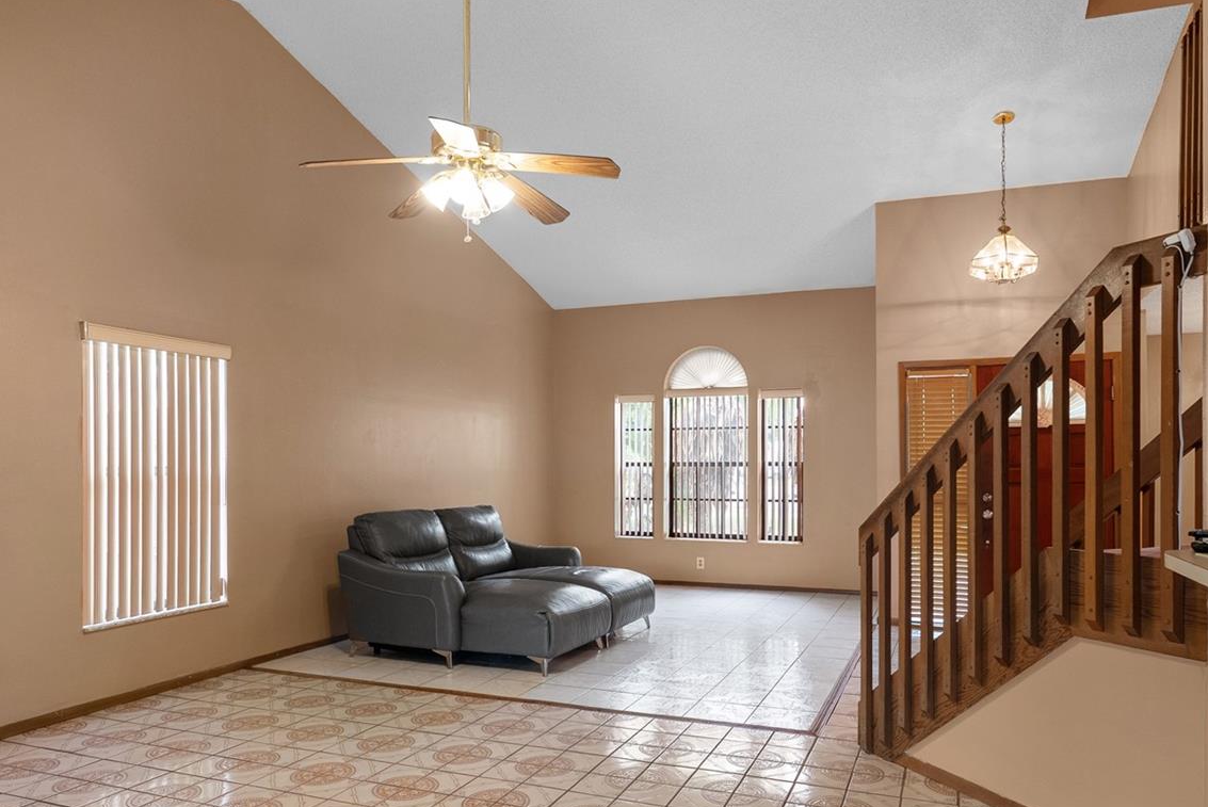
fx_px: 806
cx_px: 631
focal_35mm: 24
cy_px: 495
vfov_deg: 52.7
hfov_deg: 73.7
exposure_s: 1/2
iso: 400
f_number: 8
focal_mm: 17
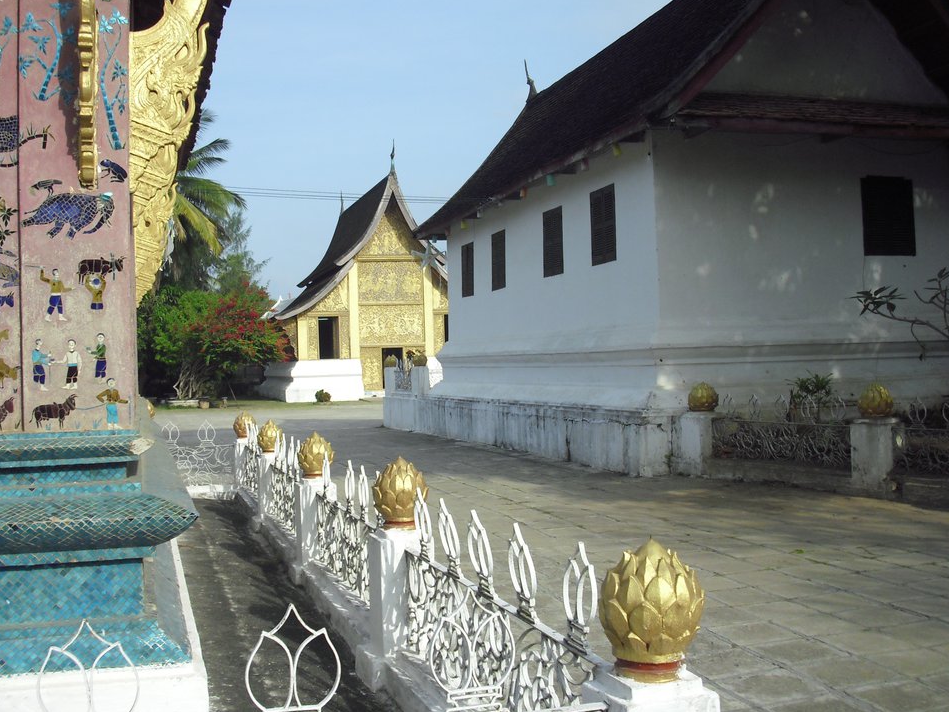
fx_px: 1124
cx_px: 445
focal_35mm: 41
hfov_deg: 45.7
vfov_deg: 35.1
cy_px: 346
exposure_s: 1/200
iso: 100
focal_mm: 6.2
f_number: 8
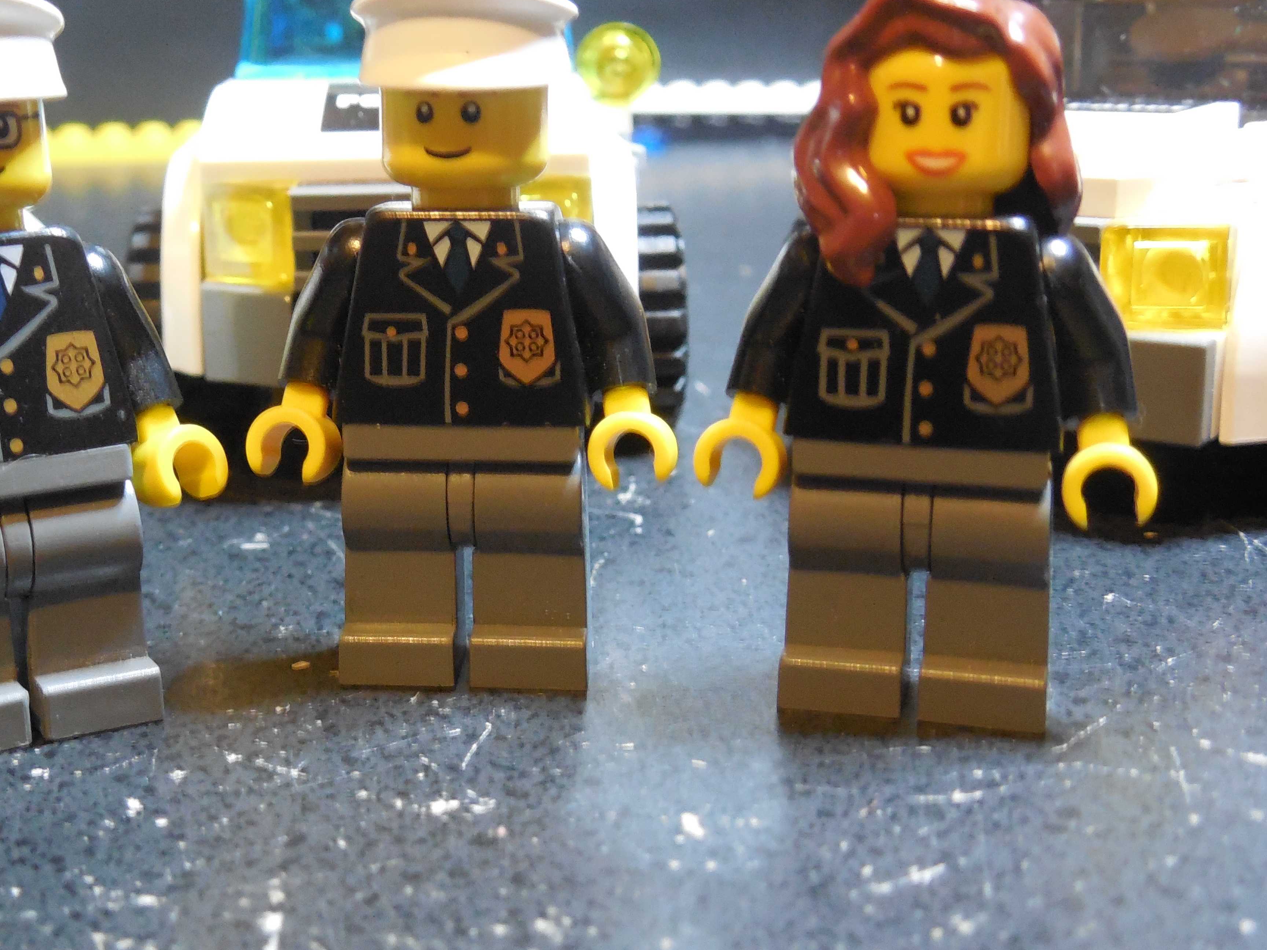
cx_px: 440
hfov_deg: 36.5
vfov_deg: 28.0
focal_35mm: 52
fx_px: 1903
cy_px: 412
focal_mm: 7
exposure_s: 1/5
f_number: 3.8
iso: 800
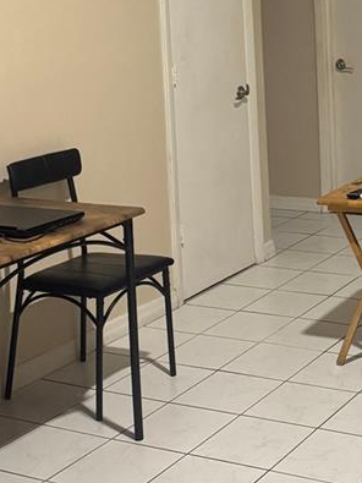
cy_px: 23
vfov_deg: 25.6
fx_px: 1018
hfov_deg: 19.5
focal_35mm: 73
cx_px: 379
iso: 500
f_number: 1.78
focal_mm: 6.76
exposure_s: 1/60
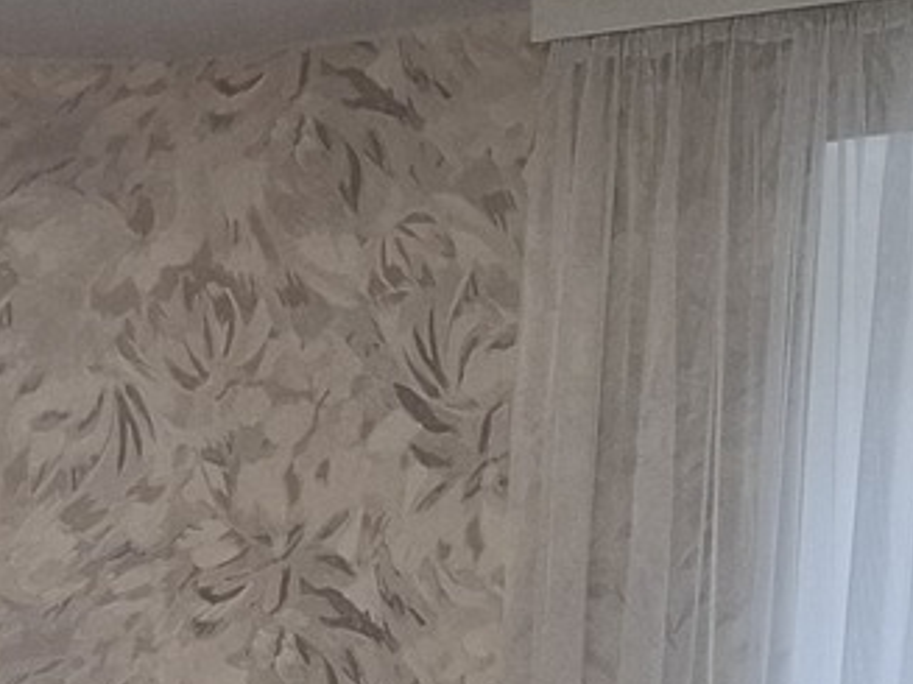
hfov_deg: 13.2
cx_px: -276
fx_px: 3797
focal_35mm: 144
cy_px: 1527
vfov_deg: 9.4
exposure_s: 1/100
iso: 64
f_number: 1.8
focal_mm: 5.54
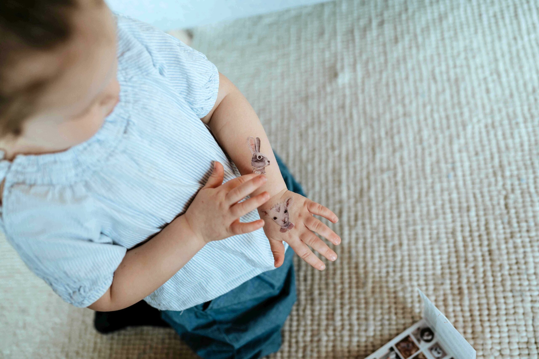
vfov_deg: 37.9
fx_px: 524
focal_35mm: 35
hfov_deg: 54.4
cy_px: 180
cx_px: 270
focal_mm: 35
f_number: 2.2
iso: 320
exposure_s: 1/250
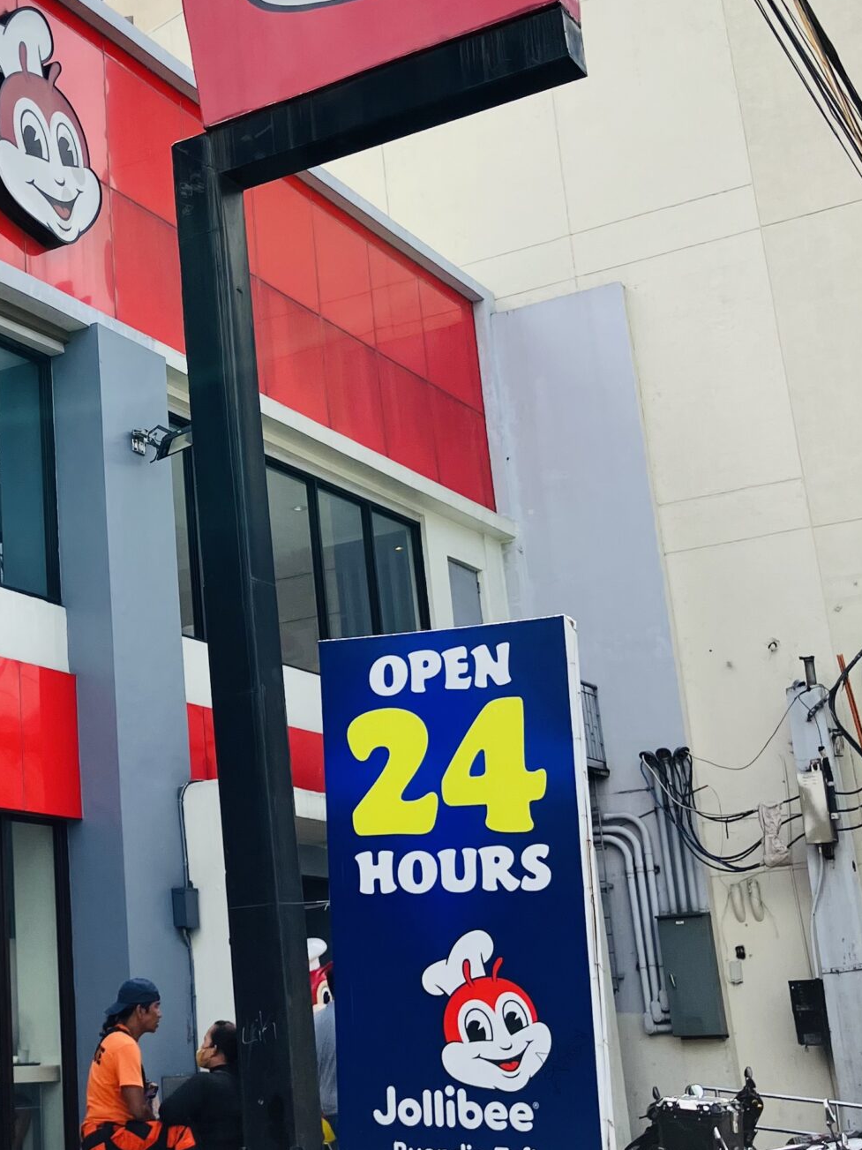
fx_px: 1826
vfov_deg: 34.8
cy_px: 474
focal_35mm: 55
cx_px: 25
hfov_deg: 25.4
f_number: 1.8
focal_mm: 3.99
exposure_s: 1/1429
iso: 32
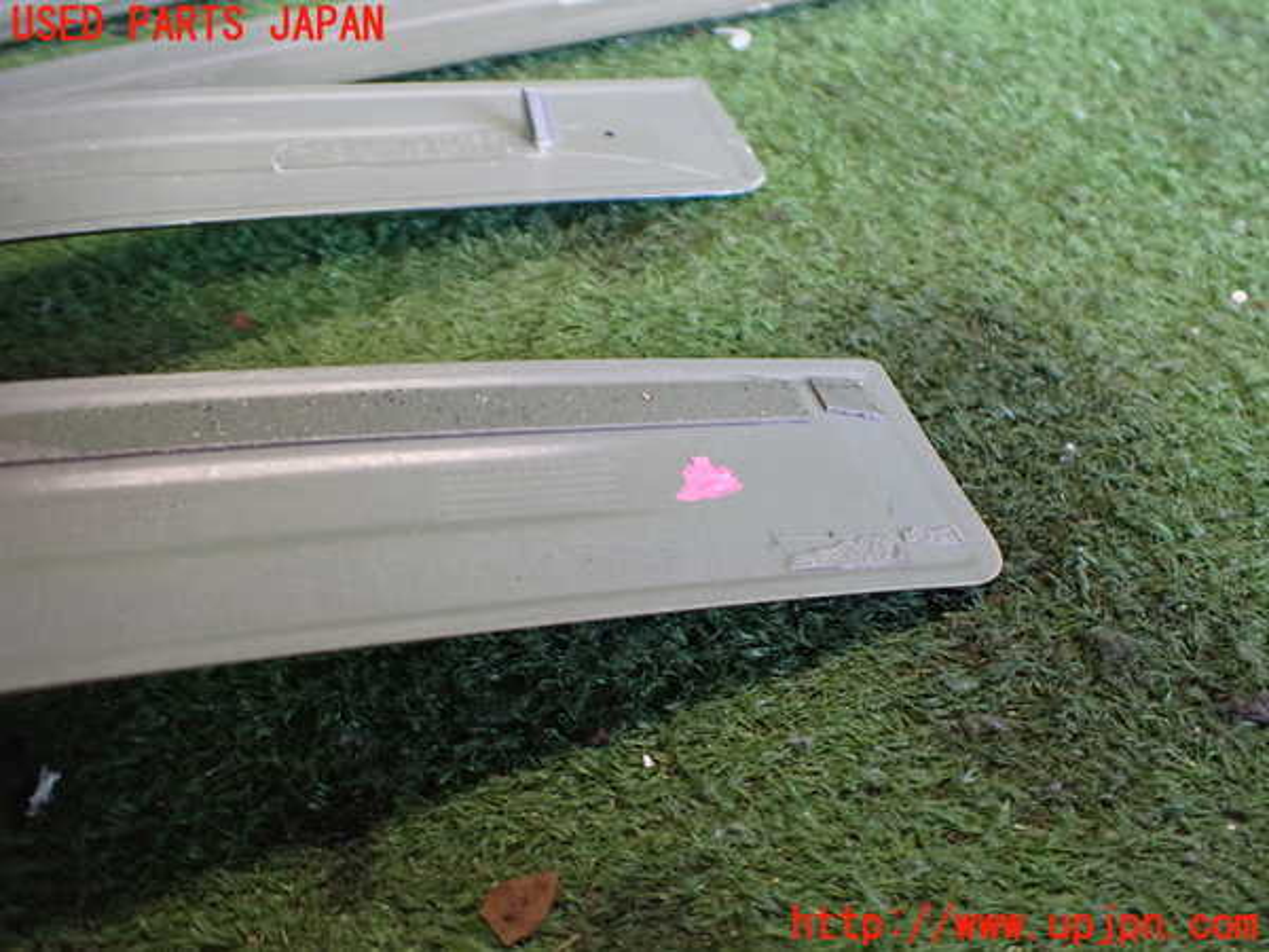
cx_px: 634
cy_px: 476
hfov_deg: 60.0
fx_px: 1100
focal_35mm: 30
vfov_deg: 46.8
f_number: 2.3
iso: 800
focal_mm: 5.4
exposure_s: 1/125
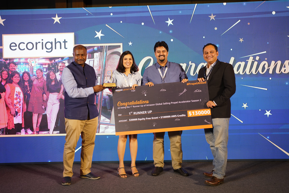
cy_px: 96
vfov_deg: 37.9
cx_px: 144
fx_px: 281
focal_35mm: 35
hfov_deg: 54.4
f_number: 2.2
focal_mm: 35
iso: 640
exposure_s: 1/200
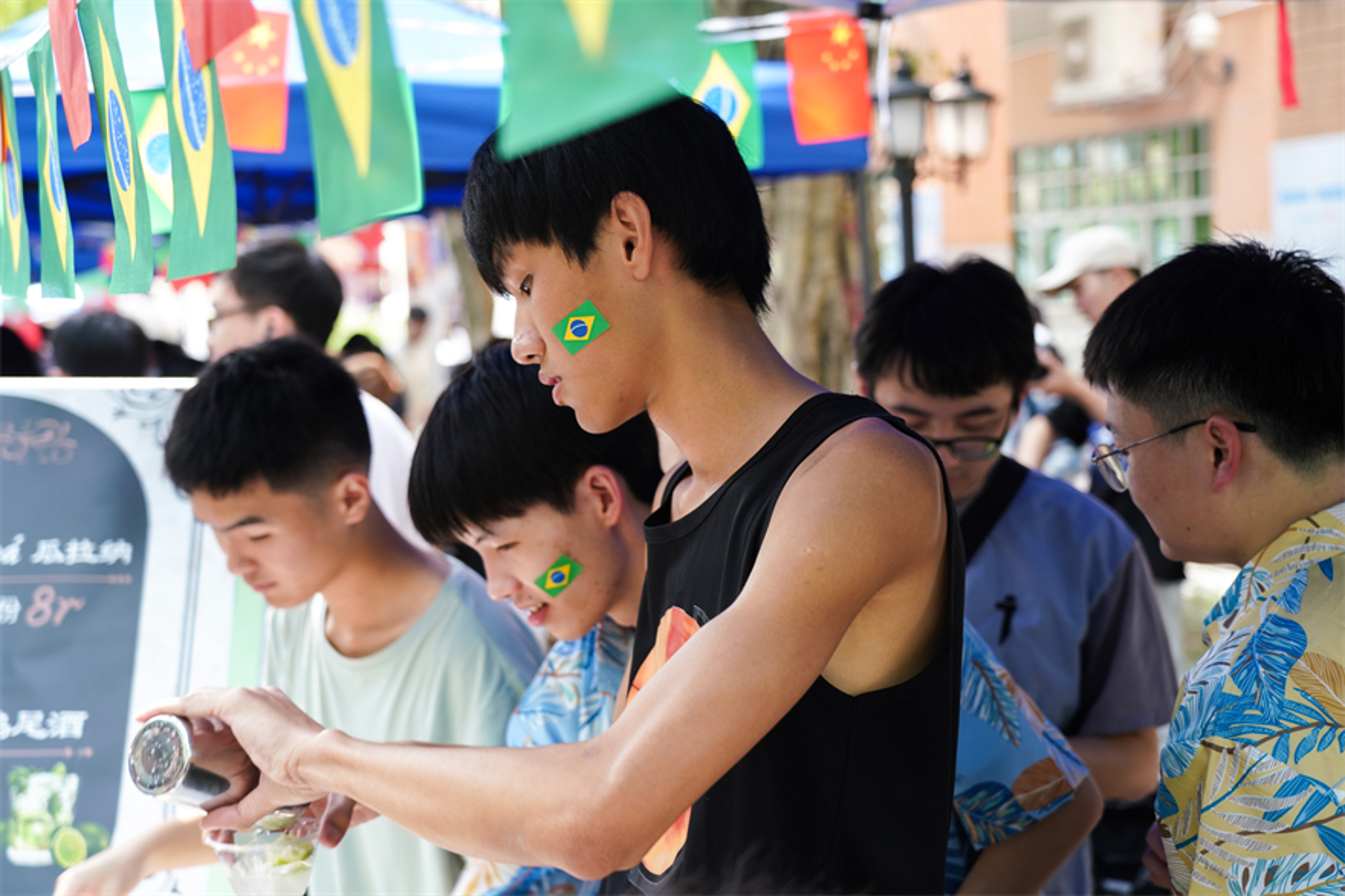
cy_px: 448
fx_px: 2054
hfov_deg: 36.3
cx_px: 672
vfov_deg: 24.6
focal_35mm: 55
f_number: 4
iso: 500
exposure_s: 1/40
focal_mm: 55
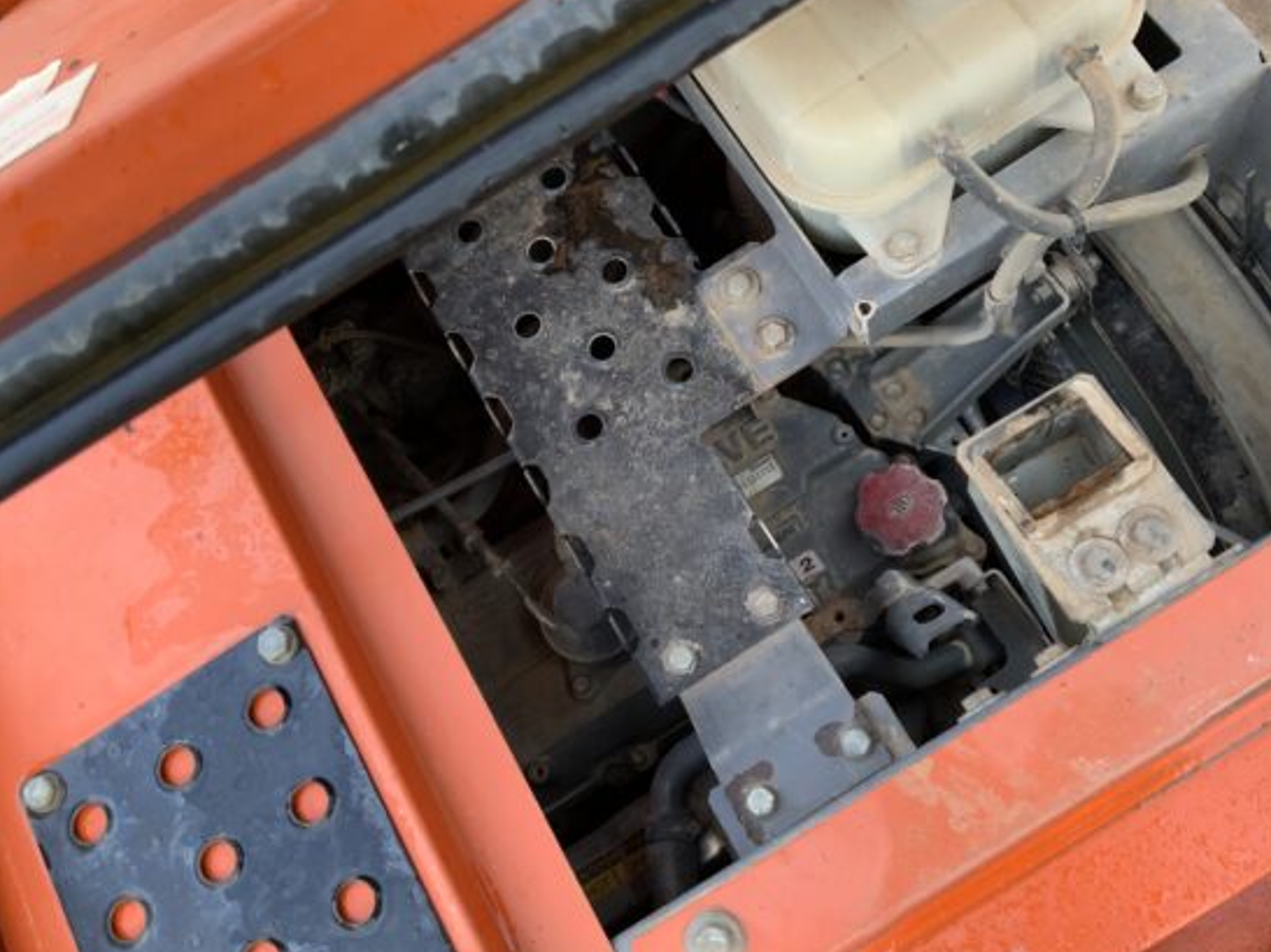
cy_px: 456
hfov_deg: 54.0
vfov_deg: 41.8
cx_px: 666
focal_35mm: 34
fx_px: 1248
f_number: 1.8
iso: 64
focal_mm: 3
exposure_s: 1/91
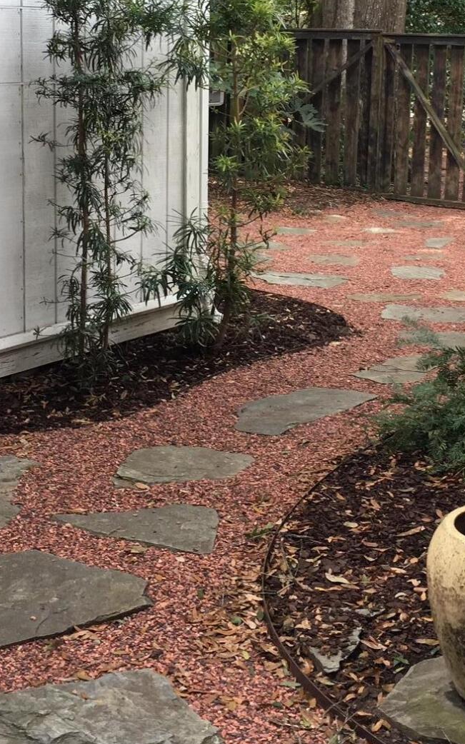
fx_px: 1197
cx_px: 199
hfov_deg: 22.0
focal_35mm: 59
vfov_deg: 33.9
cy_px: 194
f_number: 2.2
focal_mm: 4.15
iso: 40
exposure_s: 1/120
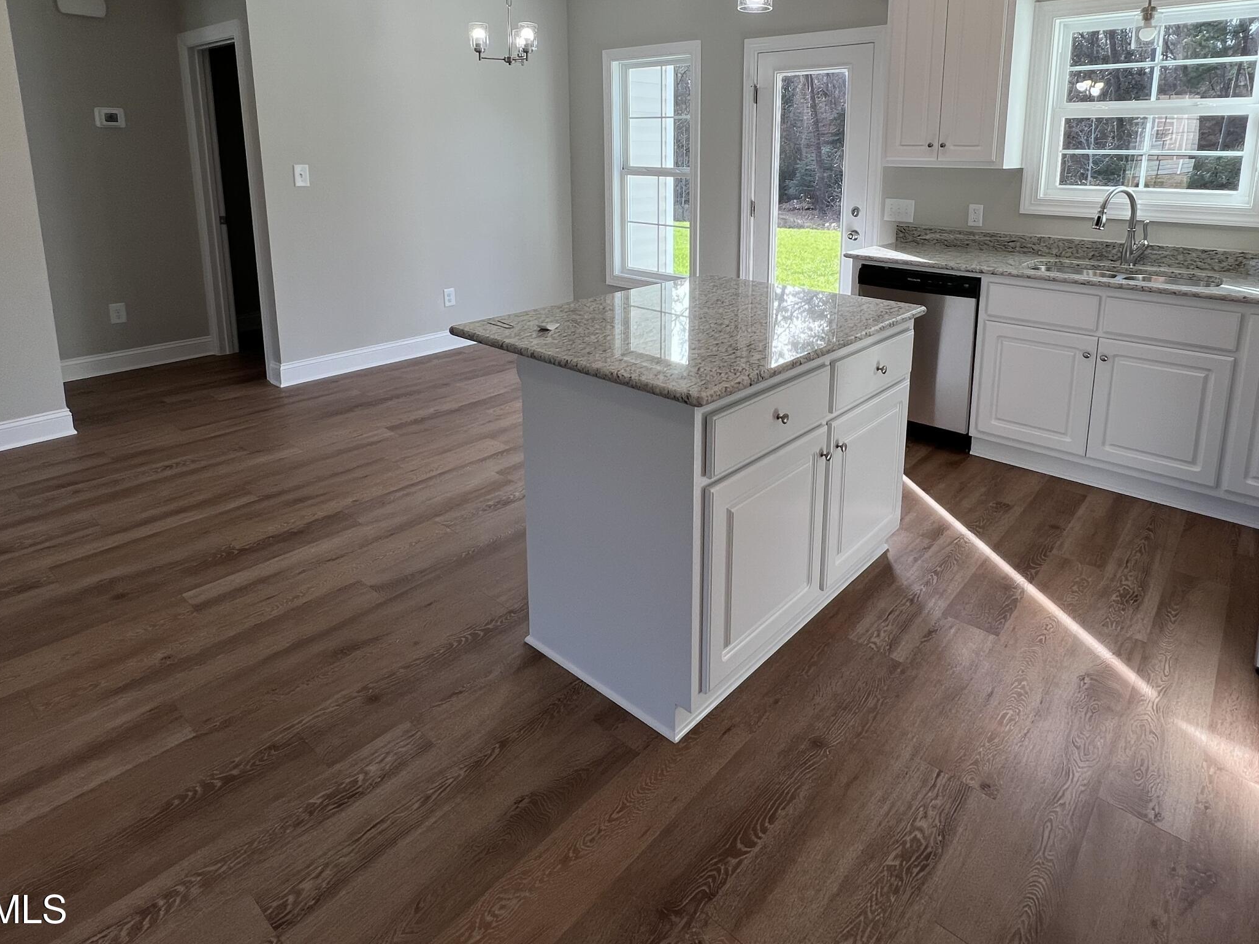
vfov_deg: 66.0
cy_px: 283
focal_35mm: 19
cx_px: 697
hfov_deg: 84.4
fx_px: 691
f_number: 1.8
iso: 32
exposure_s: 1/133
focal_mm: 1.57
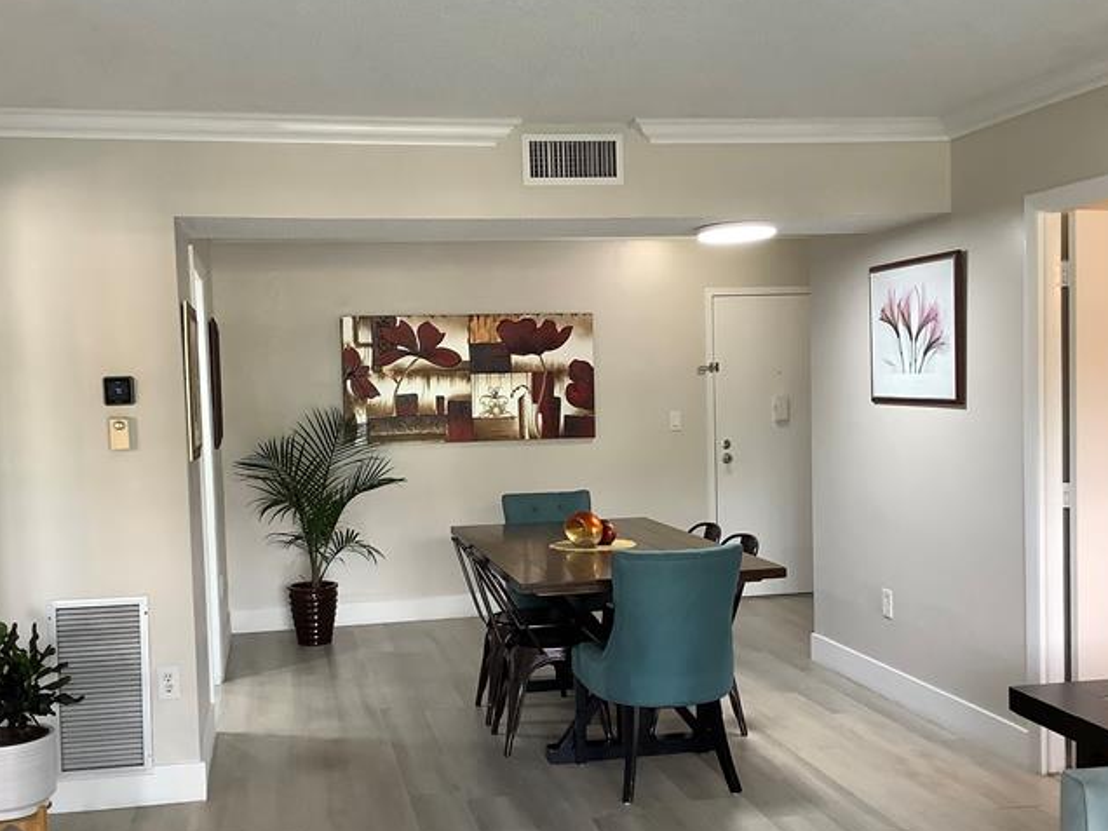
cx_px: 519
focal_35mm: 39
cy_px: 470
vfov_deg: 36.8
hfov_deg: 47.8
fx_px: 1248
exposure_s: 1/50
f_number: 2.4
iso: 160
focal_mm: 3.3
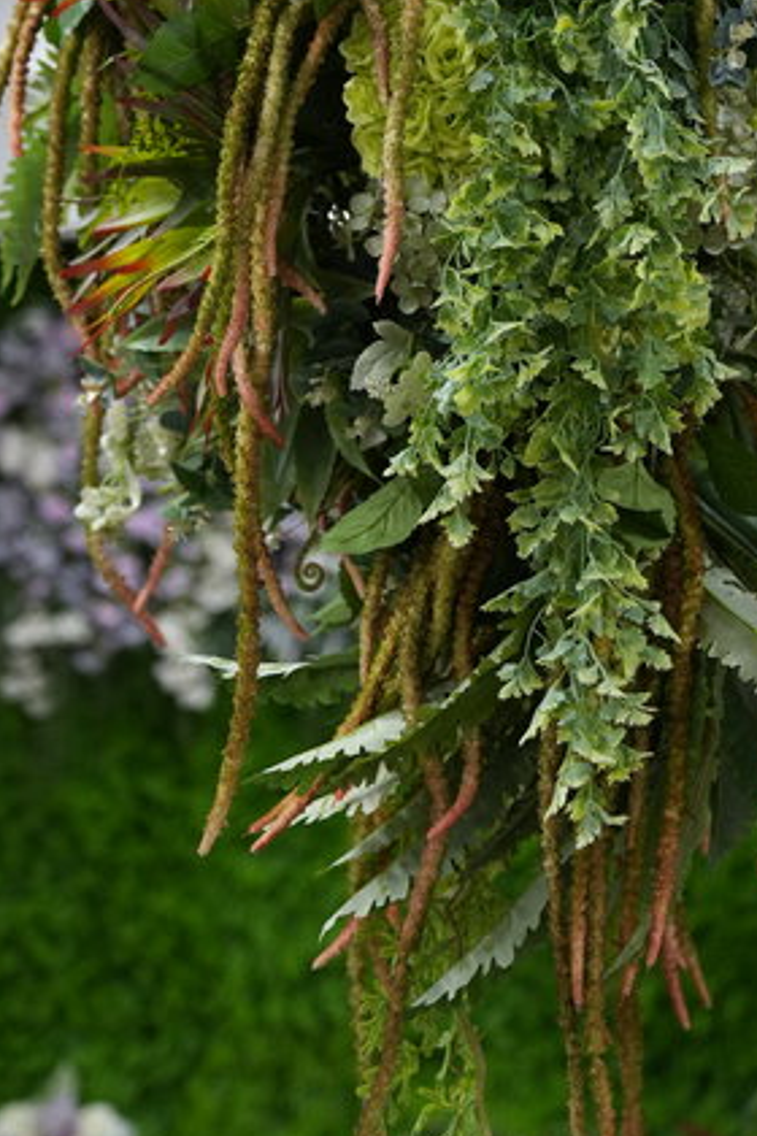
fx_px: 2523
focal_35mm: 80
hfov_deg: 17.0
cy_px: 260
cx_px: 518
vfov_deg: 25.0
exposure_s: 1/250
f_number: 2.8
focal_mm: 48
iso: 1600
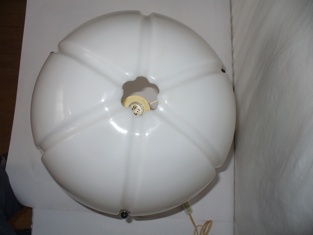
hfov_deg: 50.1
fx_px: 335
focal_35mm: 37
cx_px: 156
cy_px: 118
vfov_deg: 38.7
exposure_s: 1/30
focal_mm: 6.1
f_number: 2.8
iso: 100
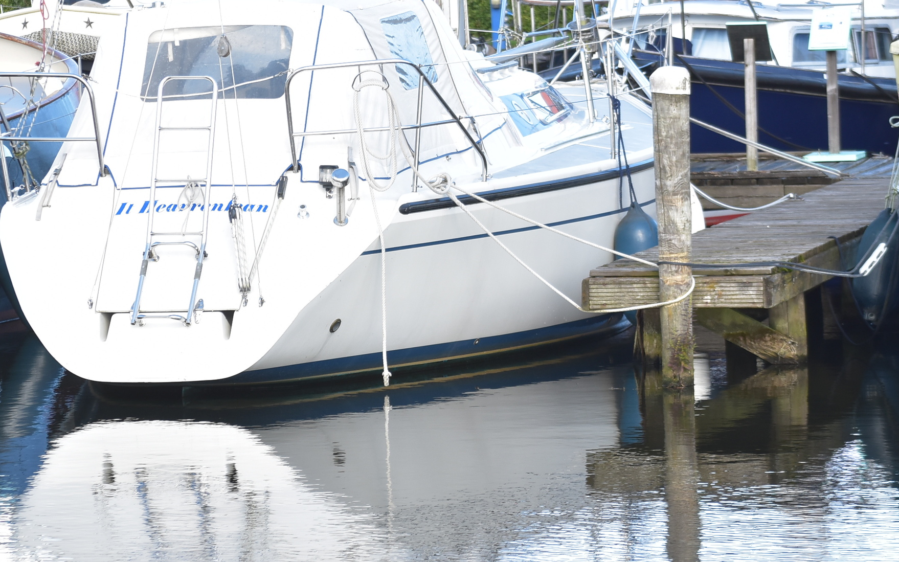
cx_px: 311
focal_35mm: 207
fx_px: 5065
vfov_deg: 6.3
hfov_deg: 10.1
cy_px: 153
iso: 400
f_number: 11
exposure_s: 1/500
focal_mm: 95
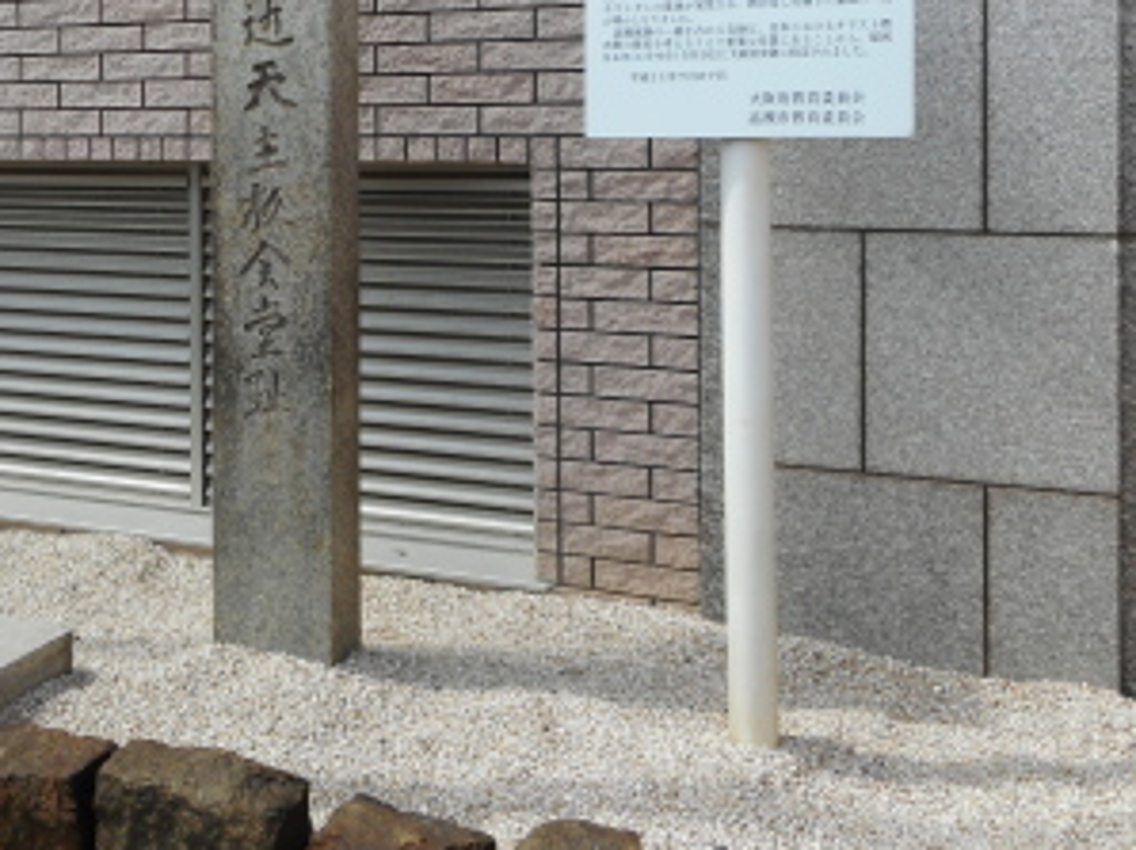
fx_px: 1377
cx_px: 255
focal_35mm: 42
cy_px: 147
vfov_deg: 33.1
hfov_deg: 43.1
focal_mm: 4.5
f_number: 3.7
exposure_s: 1/500
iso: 80
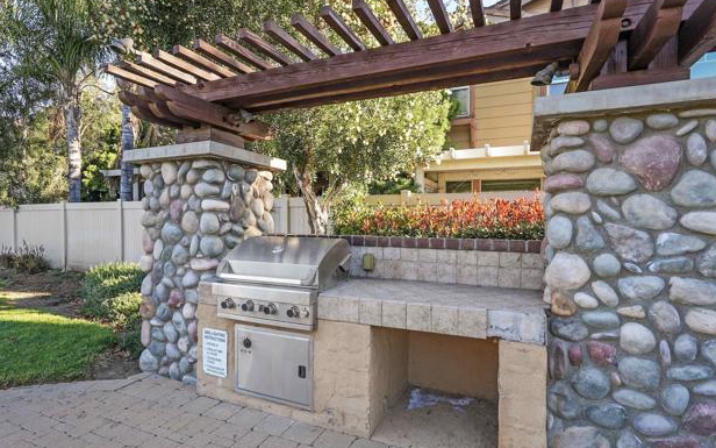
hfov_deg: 89.4
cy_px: 237
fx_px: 362
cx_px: 356
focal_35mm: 19
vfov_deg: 63.5
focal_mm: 17.5
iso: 125
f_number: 4.5
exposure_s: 1/125
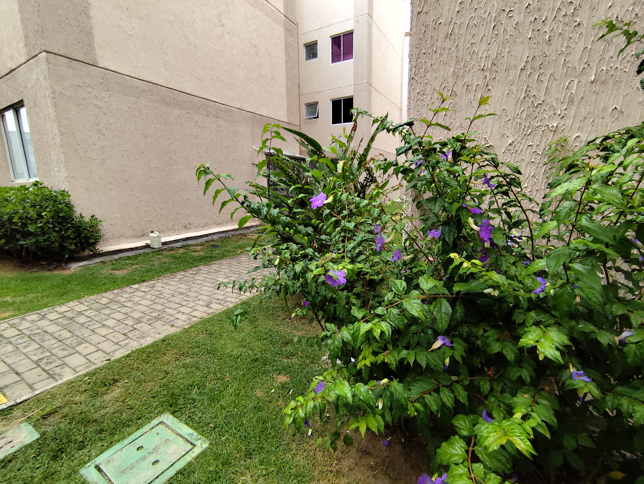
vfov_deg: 78.2
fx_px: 298
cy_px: 242
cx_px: 322
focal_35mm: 16
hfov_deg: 94.5
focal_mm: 1.65
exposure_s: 1/169
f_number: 2.2
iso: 50
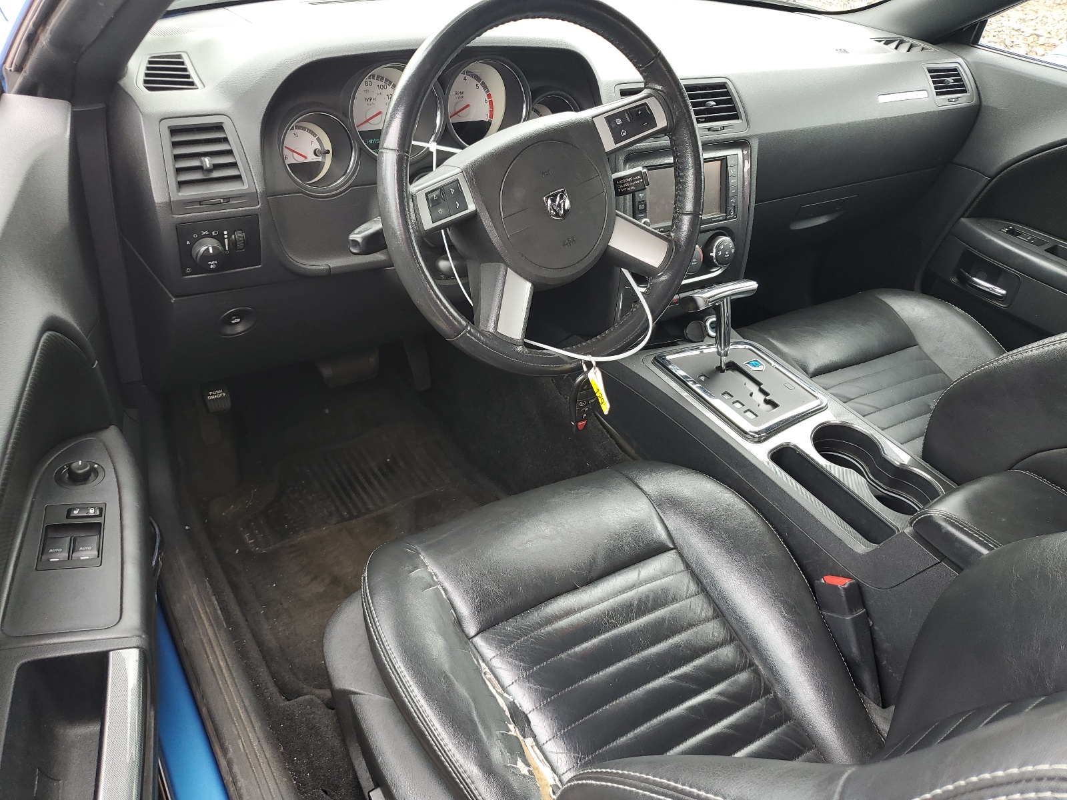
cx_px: 534
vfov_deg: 53.1
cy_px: 400
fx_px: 801
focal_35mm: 26
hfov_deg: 67.3
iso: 50
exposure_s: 1/161
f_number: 1.5
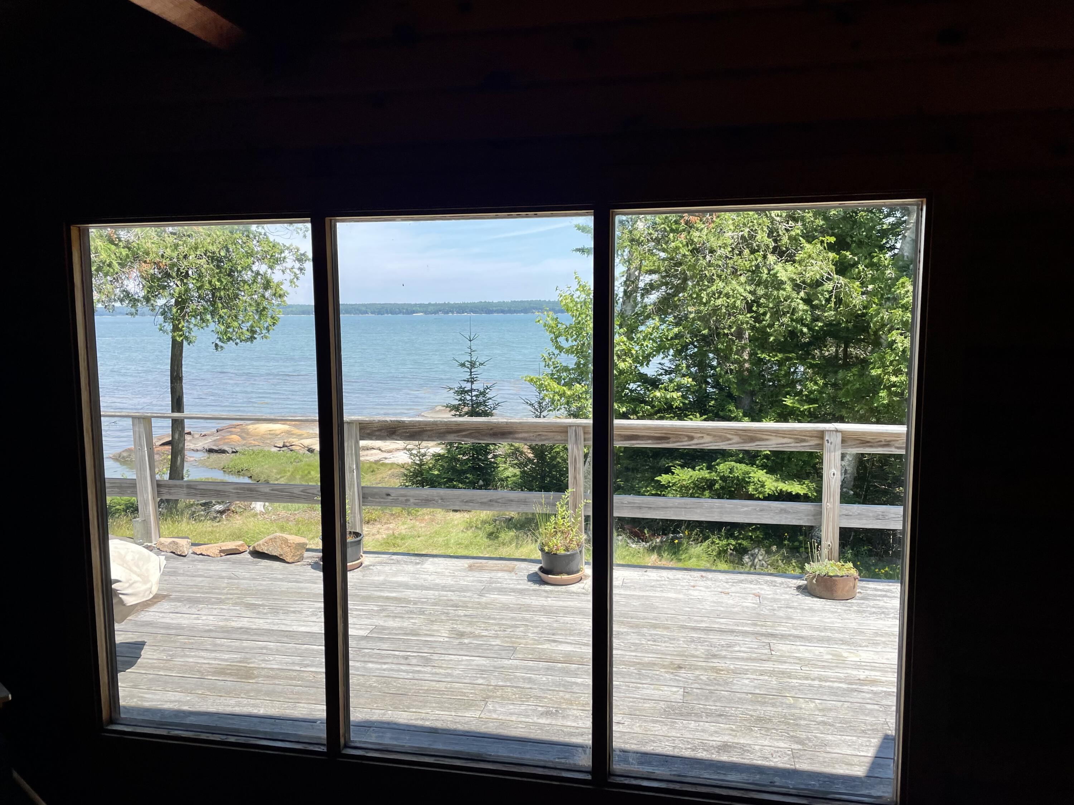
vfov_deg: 53.1
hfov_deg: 67.3
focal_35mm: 26
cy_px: 402
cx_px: 537
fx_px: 807
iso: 32
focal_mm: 4.2
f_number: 1.6
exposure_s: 1/1667
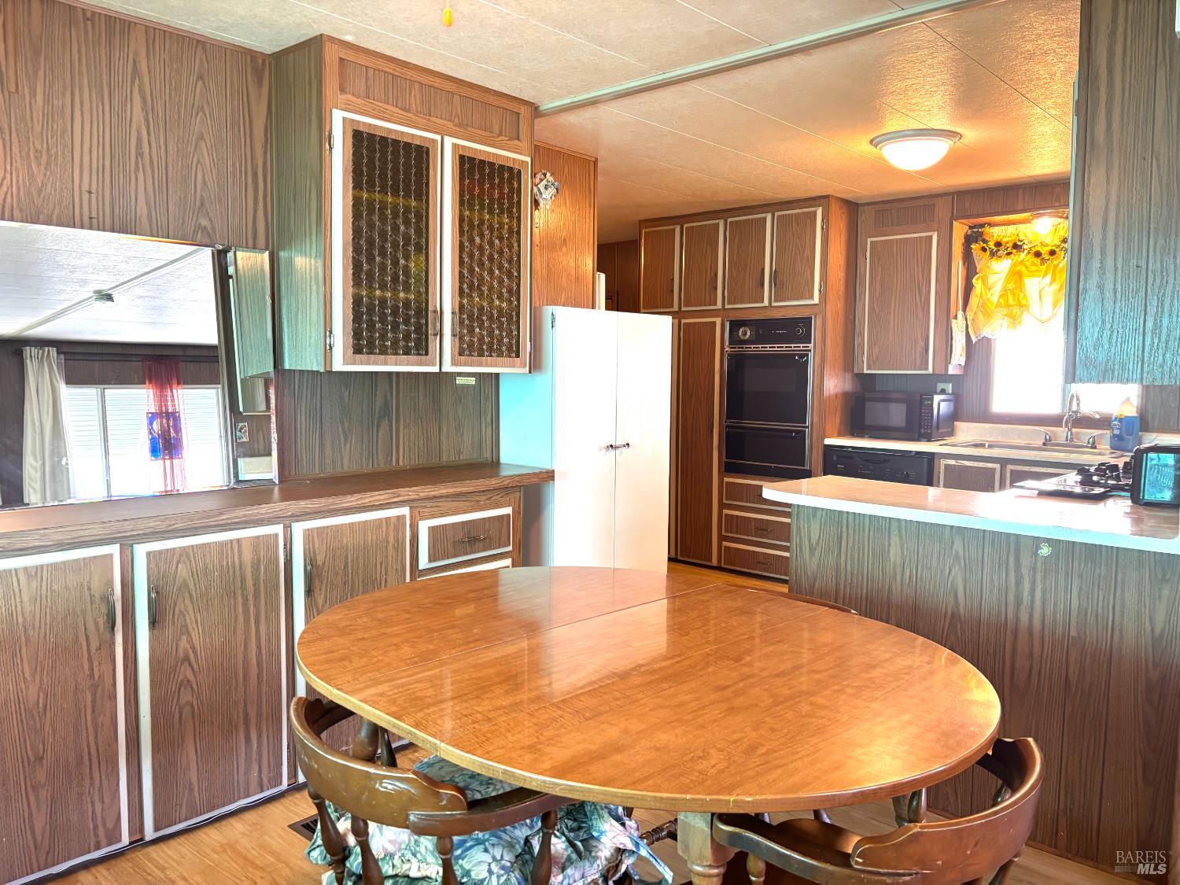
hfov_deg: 67.3
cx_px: 590
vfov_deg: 53.1
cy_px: 442
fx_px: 886
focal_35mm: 26
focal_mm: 5.96
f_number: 1.6
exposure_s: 1/60
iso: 200
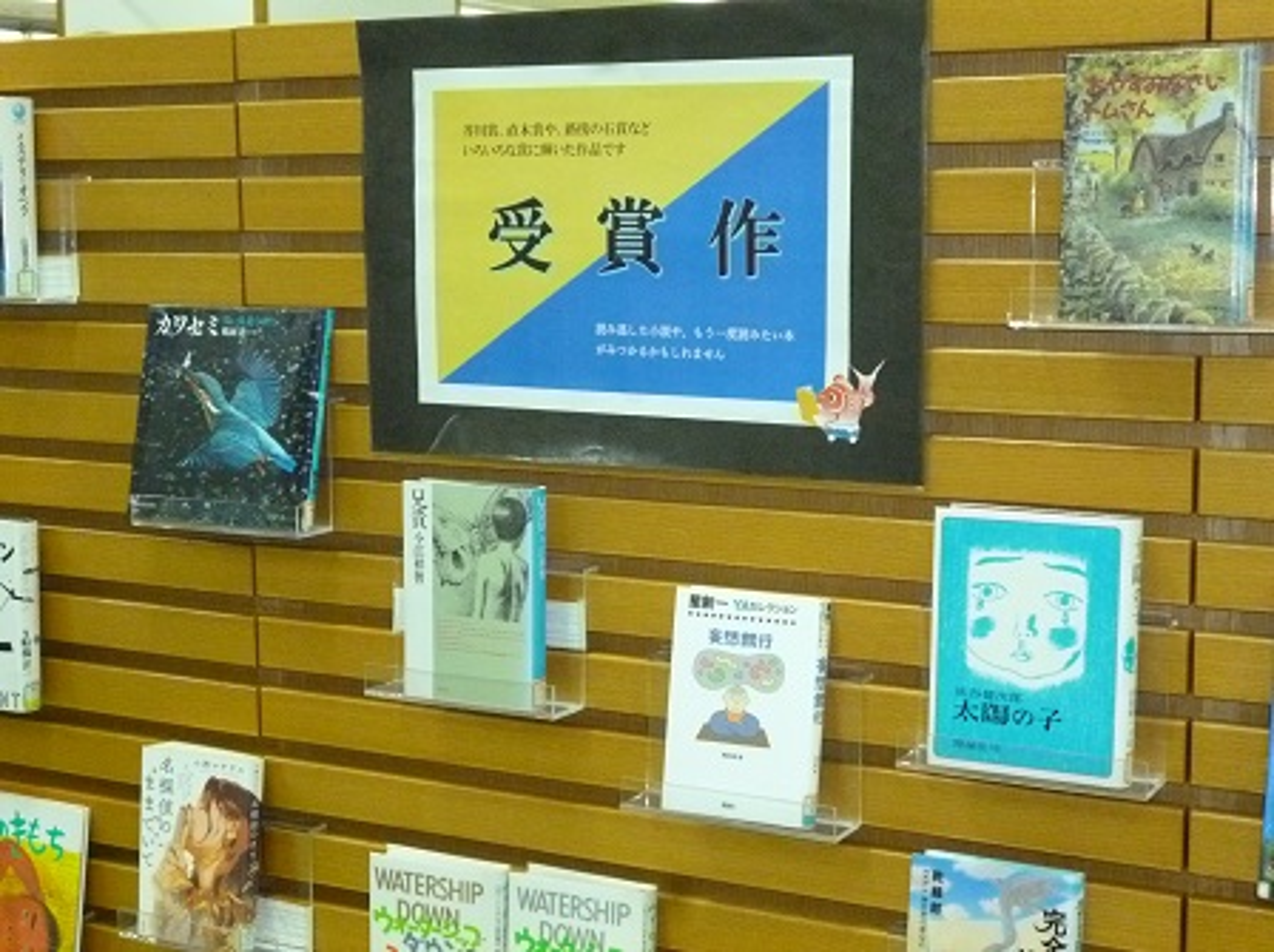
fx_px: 2059
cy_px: 476
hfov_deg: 34.4
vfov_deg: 26.1
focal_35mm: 56
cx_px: 637
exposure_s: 1/60
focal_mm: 10
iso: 800
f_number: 4.4
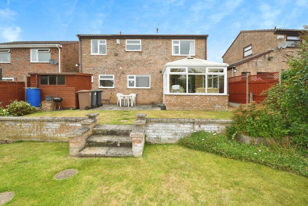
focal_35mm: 15
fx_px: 128
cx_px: 154
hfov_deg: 100.4
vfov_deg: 77.3
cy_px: 103
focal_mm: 10
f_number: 7.1
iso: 800
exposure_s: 1/160
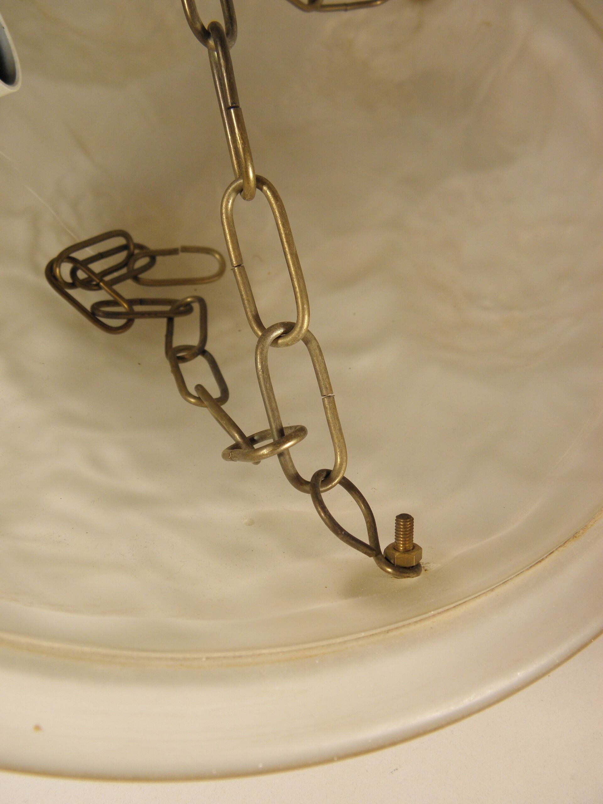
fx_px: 674
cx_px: 302
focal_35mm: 29
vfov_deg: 61.7
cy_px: 402
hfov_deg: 48.2
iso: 100
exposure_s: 1/40
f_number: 3.5
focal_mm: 5.2
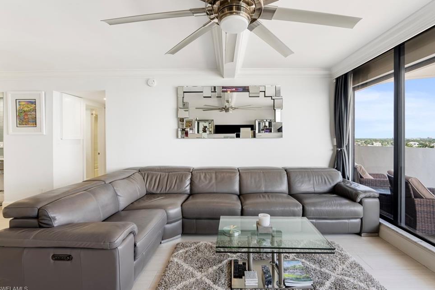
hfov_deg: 91.4
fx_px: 212
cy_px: 139
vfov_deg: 68.8
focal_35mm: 18
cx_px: 227
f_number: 9
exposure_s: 1/2
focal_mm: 16.5
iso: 100
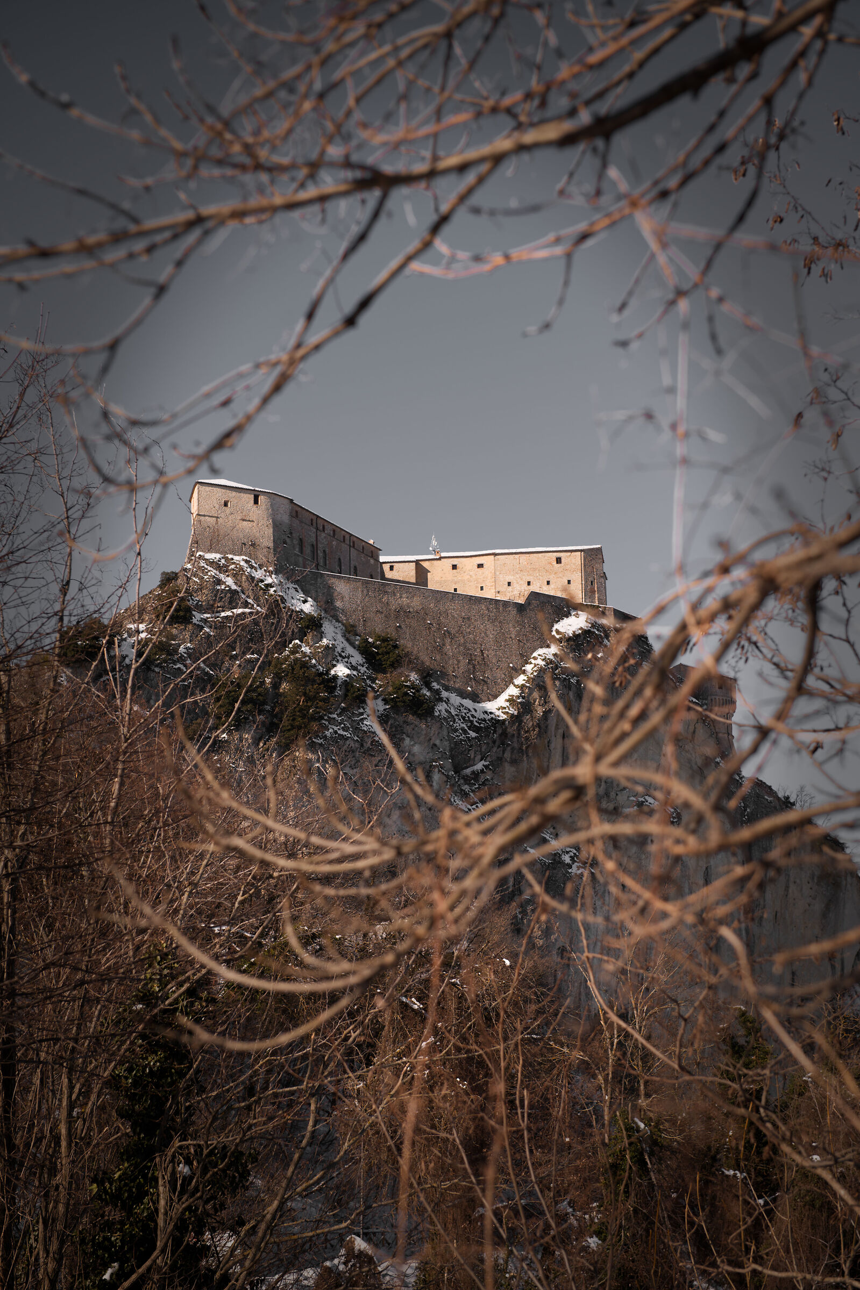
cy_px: 645
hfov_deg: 19.4
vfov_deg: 28.8
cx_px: 430
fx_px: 2509
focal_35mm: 70
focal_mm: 70
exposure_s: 1/640
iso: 100
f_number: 5.6
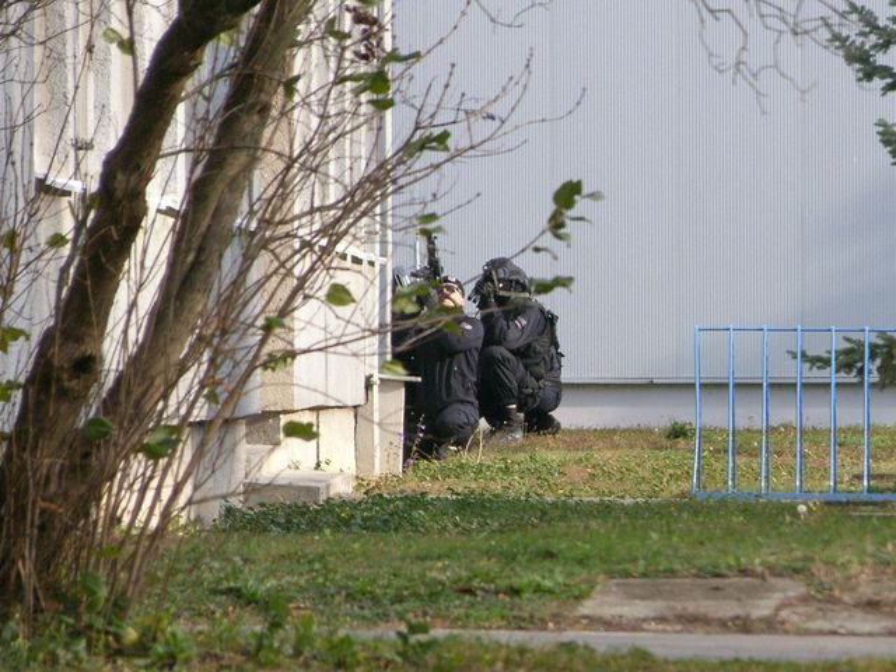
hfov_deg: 4.7
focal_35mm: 420
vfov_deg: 3.5
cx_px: 448
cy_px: 336
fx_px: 10871
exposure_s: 1/800
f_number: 4.6
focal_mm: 104.7
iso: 200
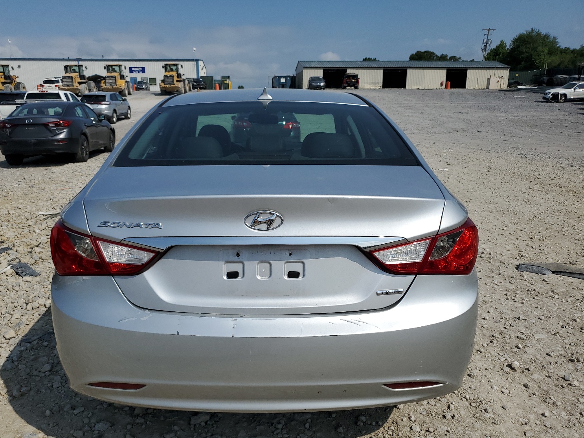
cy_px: 232
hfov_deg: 63.4
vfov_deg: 49.7
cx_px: 274
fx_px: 472
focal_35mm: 28
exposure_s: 1/10000
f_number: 1.5
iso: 50
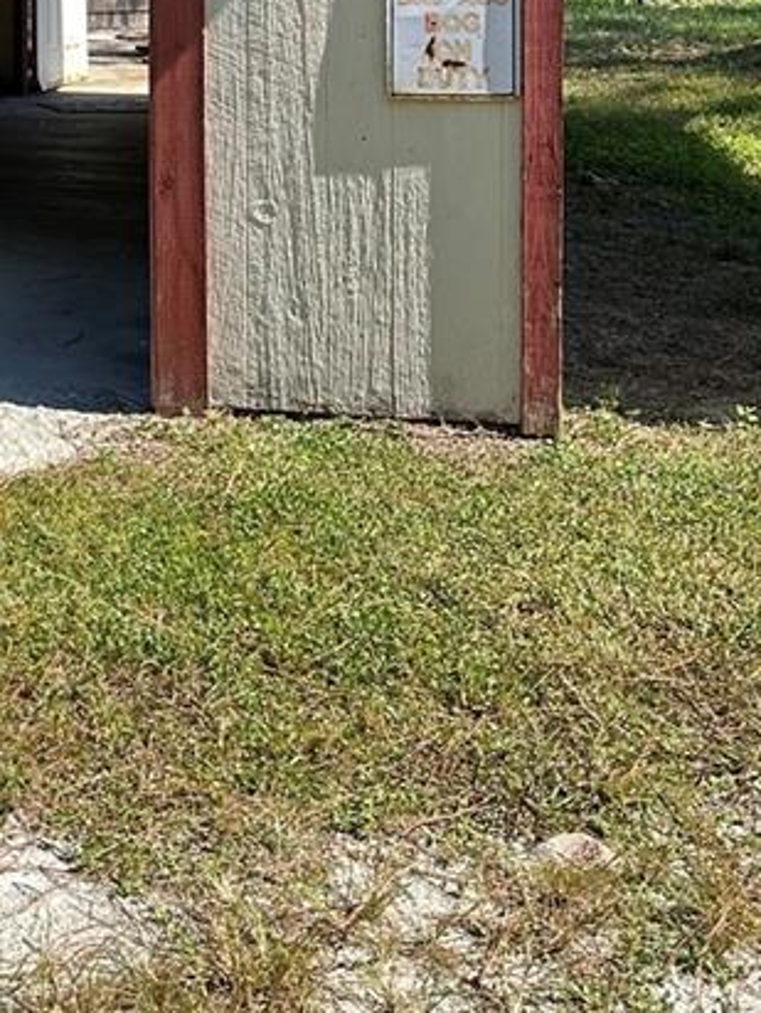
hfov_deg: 19.2
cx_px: -273
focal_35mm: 70
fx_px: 2049
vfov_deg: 26.0
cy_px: -57
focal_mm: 6.86
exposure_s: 1/1692
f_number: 1.78
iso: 80
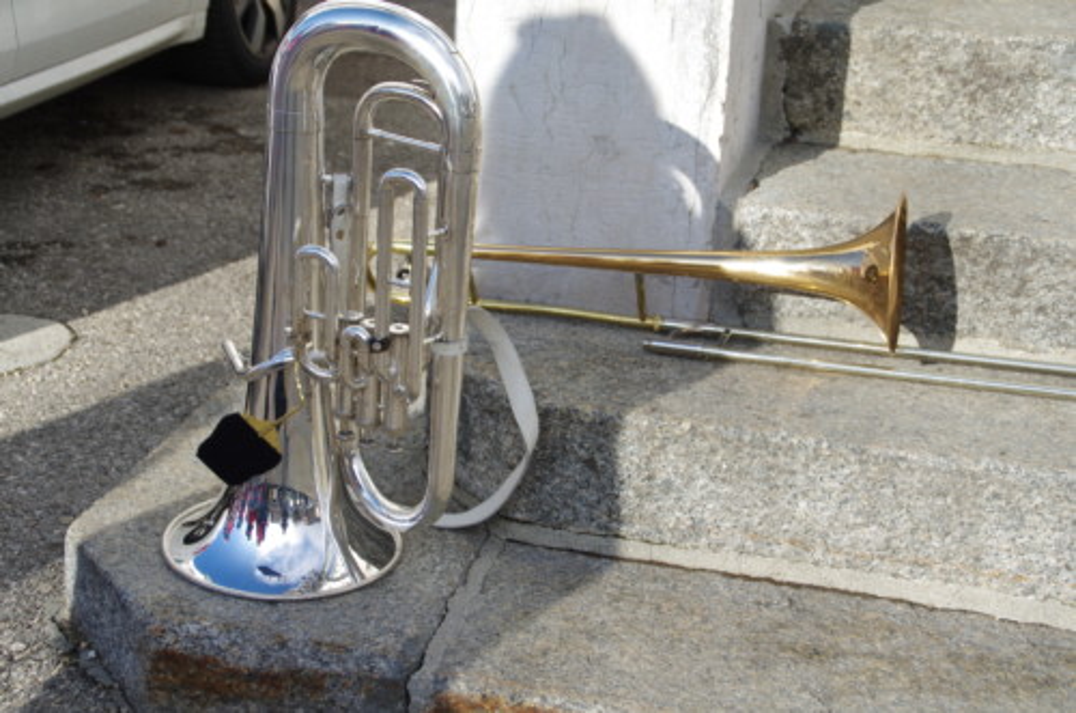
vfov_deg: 18.8
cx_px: 538
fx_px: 2147
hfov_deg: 28.1
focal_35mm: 72
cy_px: 356
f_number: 7.1
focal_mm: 48
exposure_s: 1/250
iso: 100
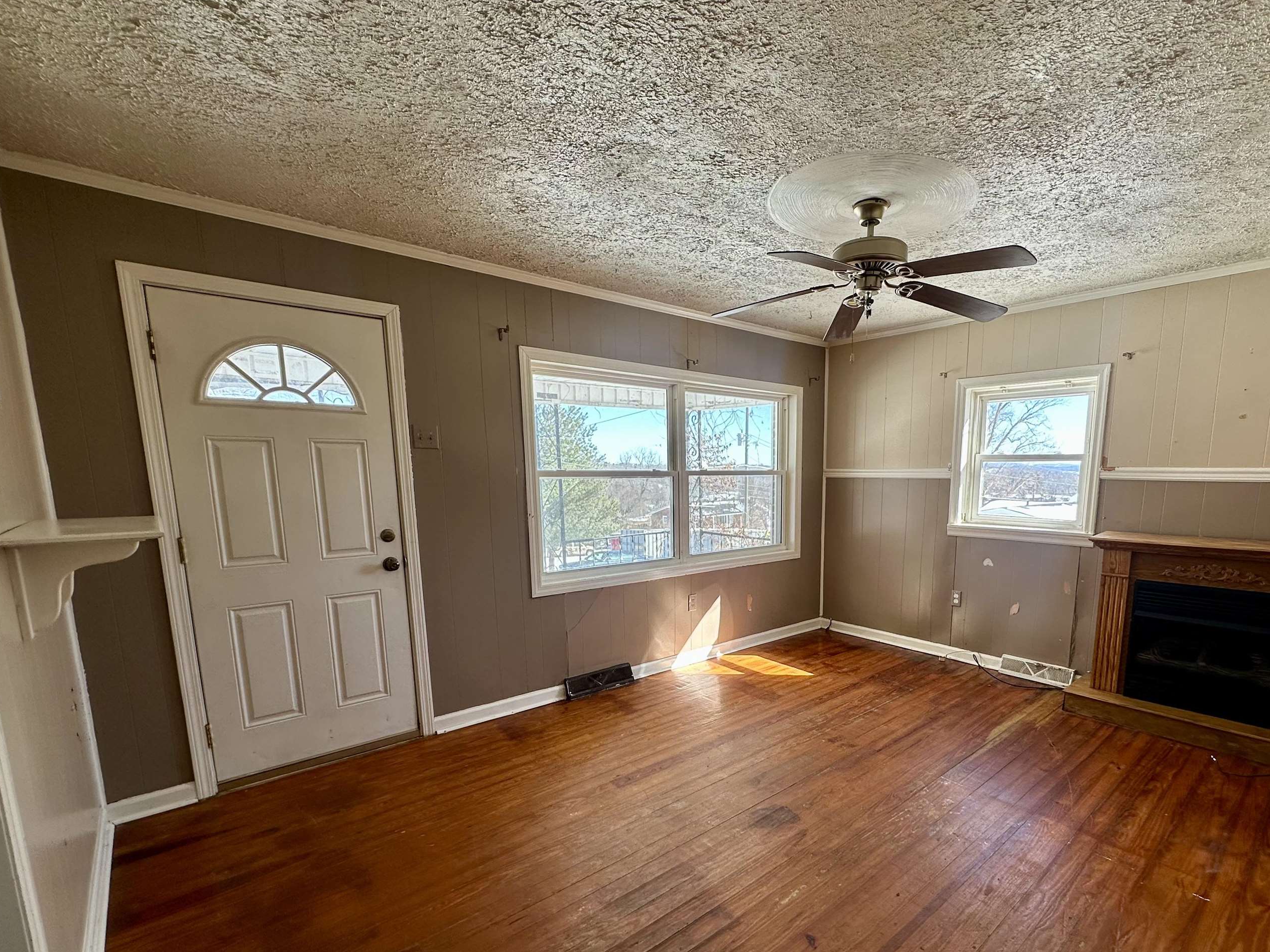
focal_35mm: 17
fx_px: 624
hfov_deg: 90.3
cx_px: 733
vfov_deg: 74.0
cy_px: 567
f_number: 2.2
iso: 40
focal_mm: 2.22
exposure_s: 1/166
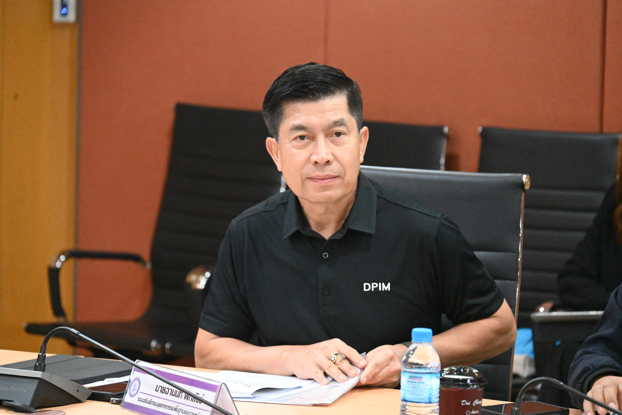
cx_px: 311
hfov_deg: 11.7
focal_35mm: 175
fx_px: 3023
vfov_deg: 7.8
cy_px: 208
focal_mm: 175
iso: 16000
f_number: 6.3
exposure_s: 1/160
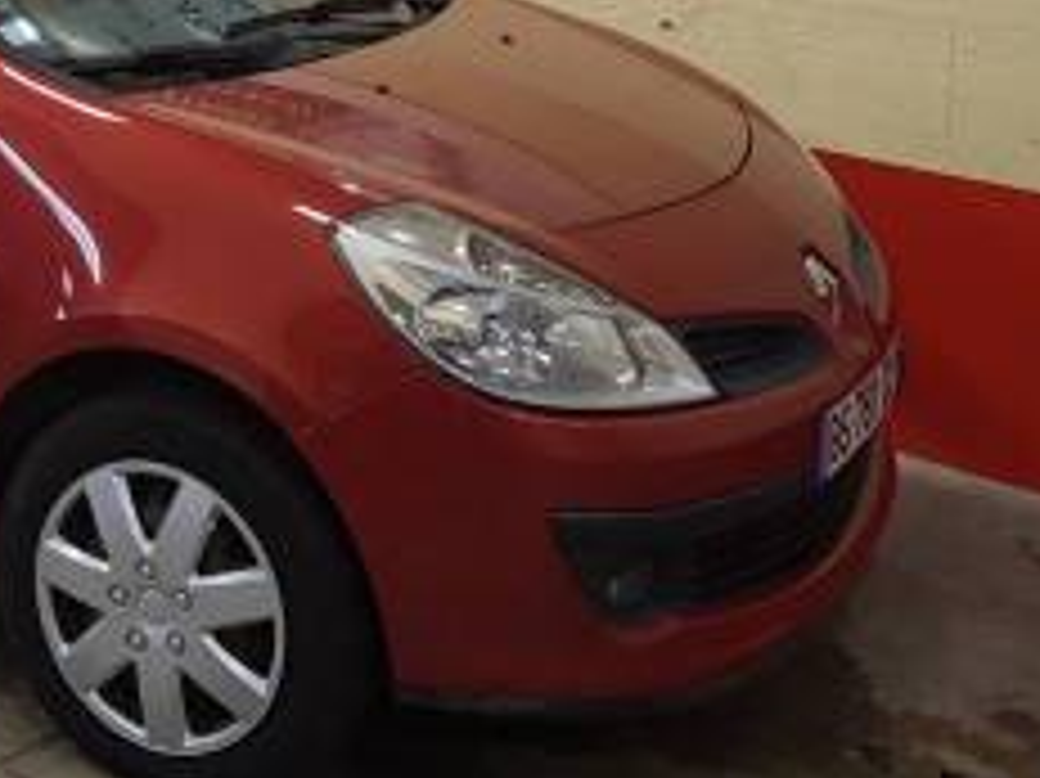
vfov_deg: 19.3
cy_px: -148
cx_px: 149
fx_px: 2162
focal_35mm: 72
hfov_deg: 26.3
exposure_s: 1/50
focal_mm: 4.2
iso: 125
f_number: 1.7
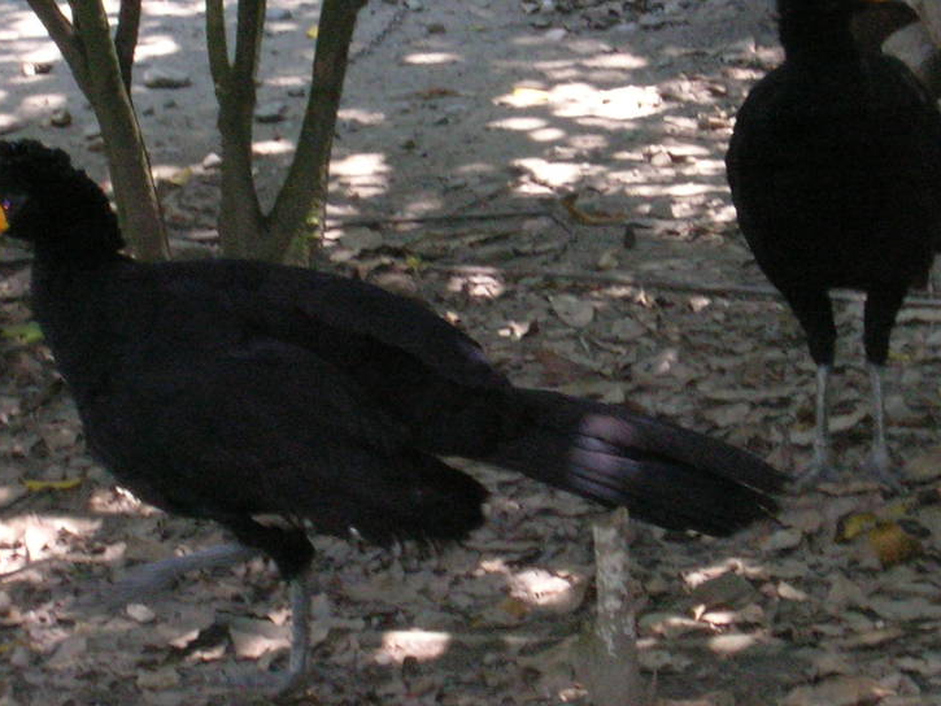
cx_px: 631
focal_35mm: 225
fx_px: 6117
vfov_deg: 6.6
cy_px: 280
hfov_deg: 8.8
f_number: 4.9
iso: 193
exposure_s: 1/60.1
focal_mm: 17.1
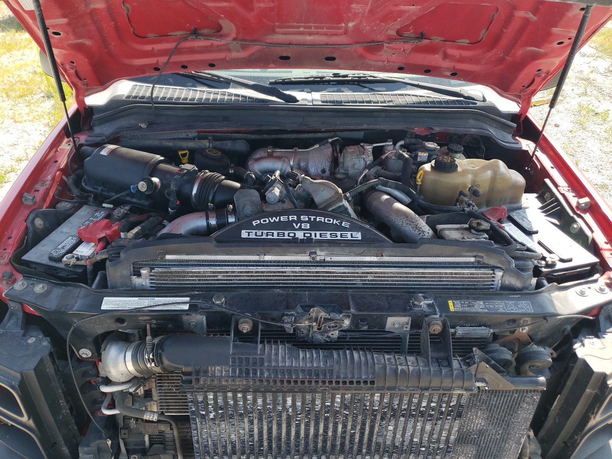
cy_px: 230
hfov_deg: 67.3
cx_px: 306
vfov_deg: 53.1
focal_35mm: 26
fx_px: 460
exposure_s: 1/556
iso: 50
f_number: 1.5
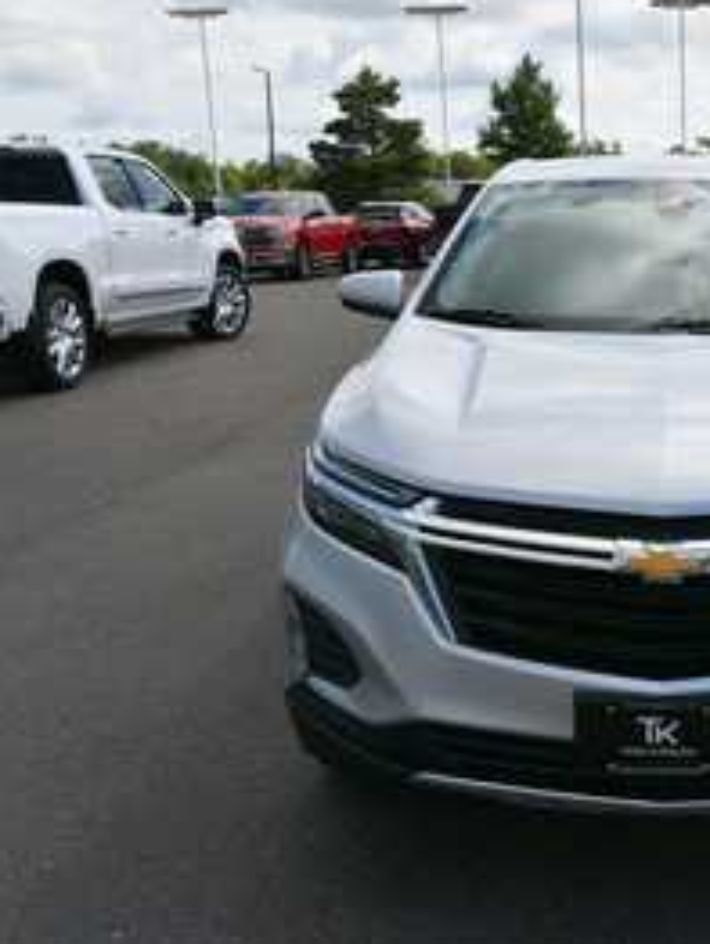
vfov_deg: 42.9
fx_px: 1201
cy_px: 467
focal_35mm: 44
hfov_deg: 31.2
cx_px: 660
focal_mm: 20
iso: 100
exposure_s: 1/320
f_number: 9
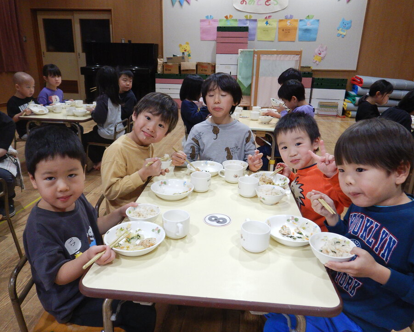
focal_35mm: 26
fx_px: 319
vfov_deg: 54.9
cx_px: 200
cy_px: 166
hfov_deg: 66.0
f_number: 2.8
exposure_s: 1/30
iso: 125
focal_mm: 4.3
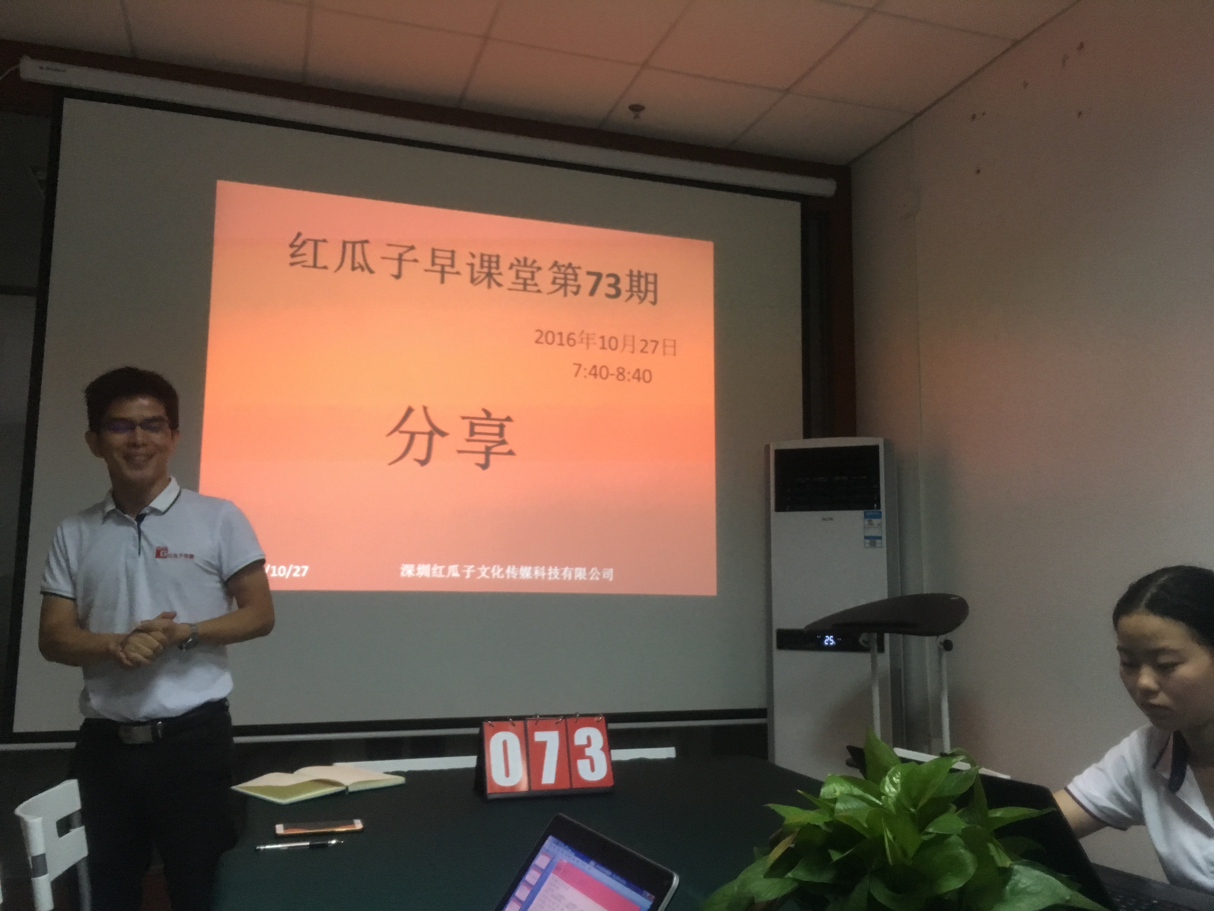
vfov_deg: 48.2
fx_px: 1017
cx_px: 607
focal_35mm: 29
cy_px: 456
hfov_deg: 61.7
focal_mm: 4.15
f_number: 2.2
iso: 200
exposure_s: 1/25
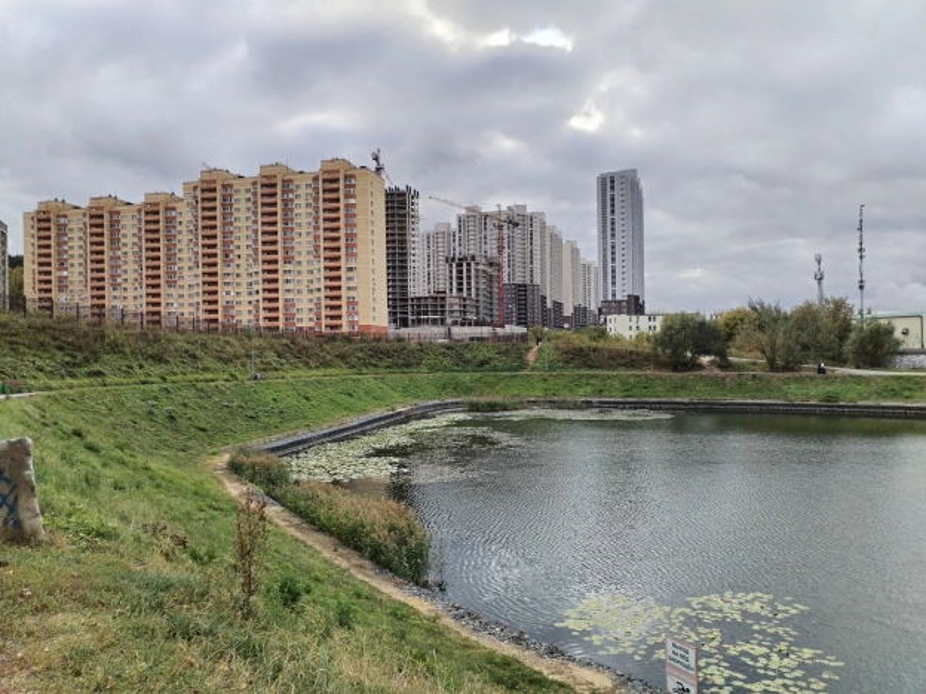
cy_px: 347
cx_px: 463
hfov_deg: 61.7
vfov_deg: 48.2
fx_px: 776
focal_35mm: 29
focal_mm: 4.75
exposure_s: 1/912
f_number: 1.8
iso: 100
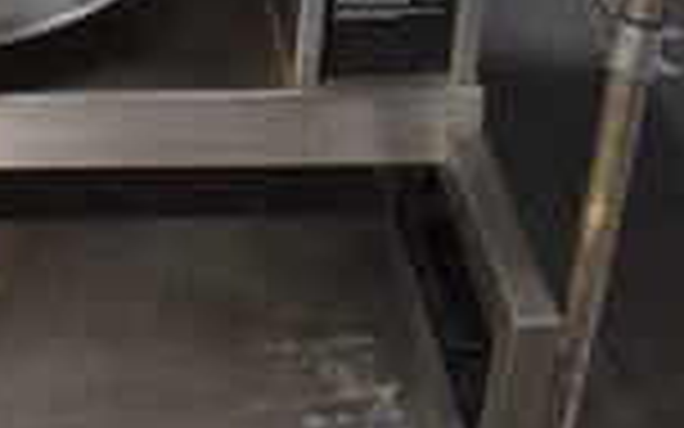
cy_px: -205
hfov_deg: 22.9
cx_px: 14
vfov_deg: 14.1
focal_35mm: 87
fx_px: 1622
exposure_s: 1/125
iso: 1100
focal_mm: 18
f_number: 3.5
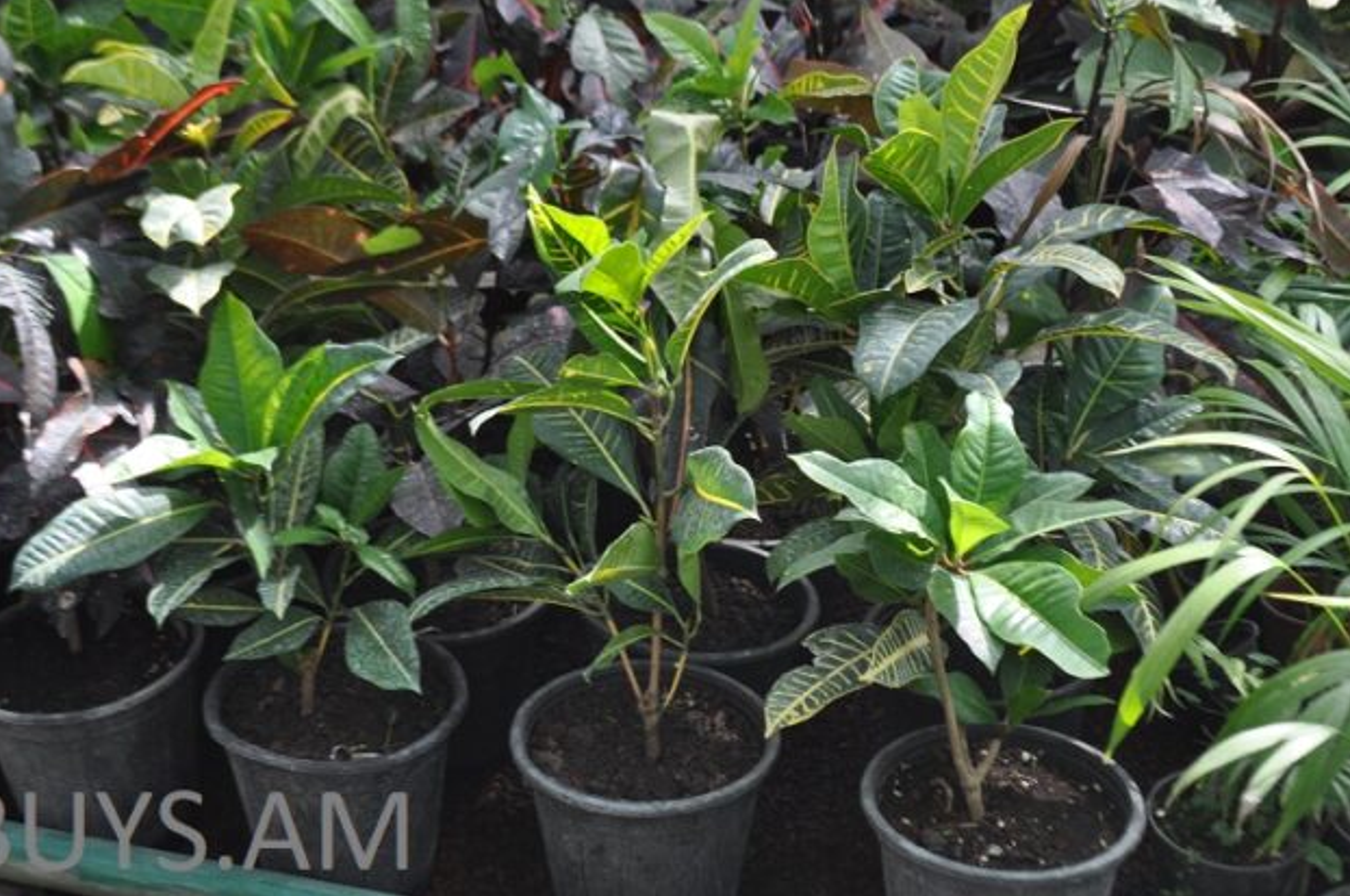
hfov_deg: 36.9
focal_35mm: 54
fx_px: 2022
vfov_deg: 25.0
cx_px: 703
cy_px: 396
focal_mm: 32
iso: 280
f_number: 8
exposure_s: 1/60
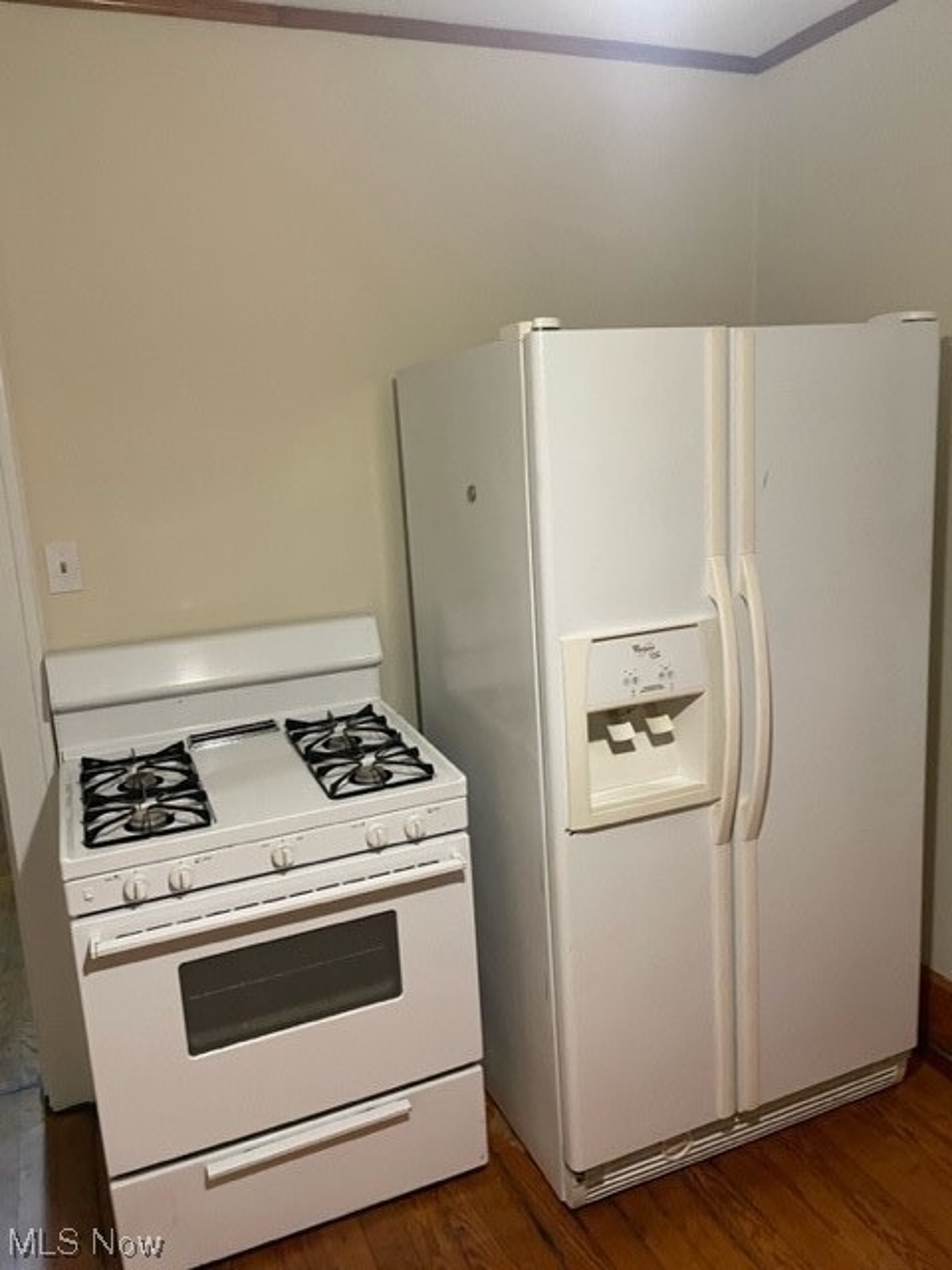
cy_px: 635
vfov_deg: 67.3
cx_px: 476
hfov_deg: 53.1
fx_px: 953
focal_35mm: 26
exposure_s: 1/60
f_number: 1.6
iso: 320
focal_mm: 4.2
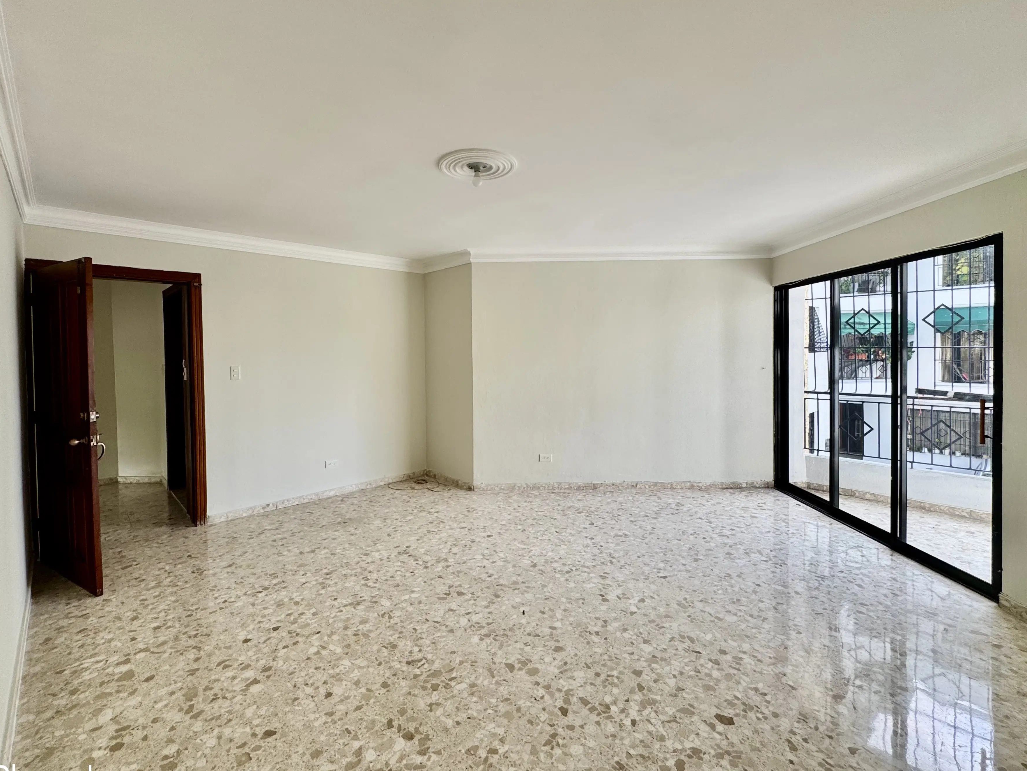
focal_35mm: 16
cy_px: 359
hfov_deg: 94.5
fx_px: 475
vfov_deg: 78.0
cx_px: 497
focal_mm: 2.22
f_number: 2.2
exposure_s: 1/99
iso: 40
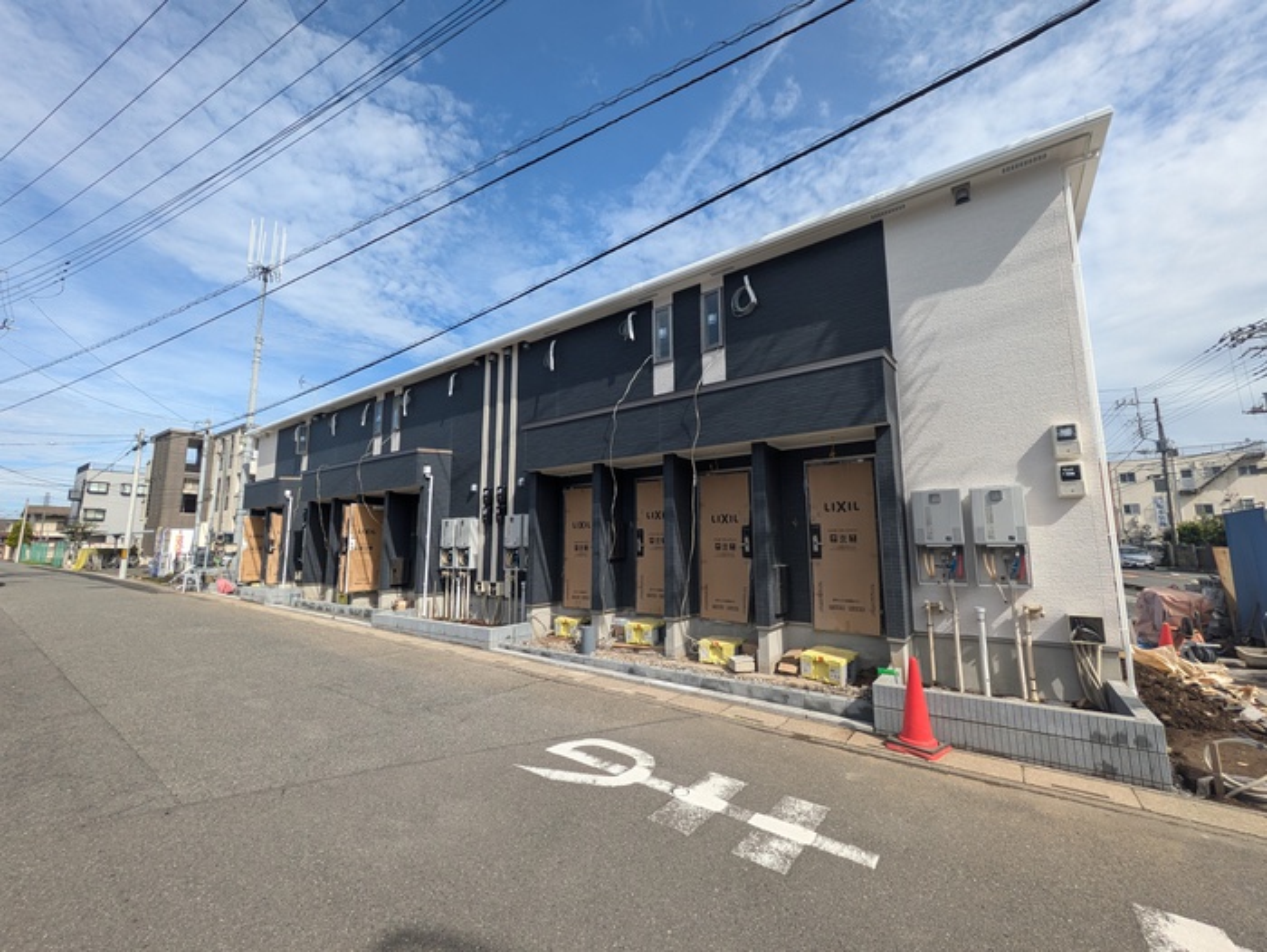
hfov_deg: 102.0
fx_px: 513
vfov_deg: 85.7
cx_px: 634
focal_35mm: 14
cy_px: 476
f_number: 2.2
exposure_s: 1/1553
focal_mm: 1.83
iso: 48
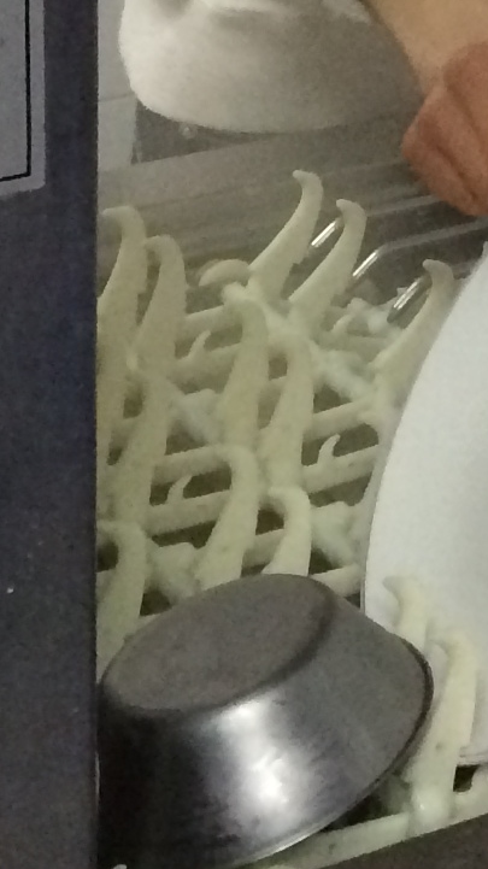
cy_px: -593
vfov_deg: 13.3
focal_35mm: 148
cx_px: 1137
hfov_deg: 7.7
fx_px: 3408
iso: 200
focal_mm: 4.12
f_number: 2.2
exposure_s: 1/30
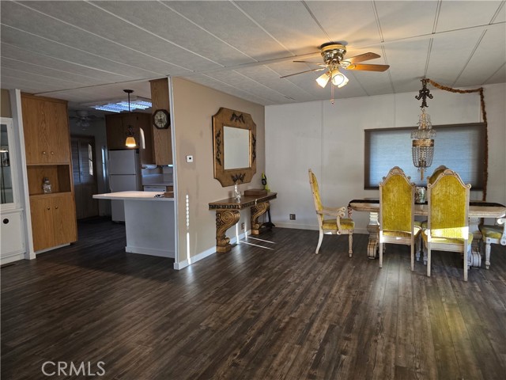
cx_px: 253
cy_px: 190
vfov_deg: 58.9
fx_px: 336
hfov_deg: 73.9
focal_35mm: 23
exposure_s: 1/120
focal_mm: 6.3
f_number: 1.7
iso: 200
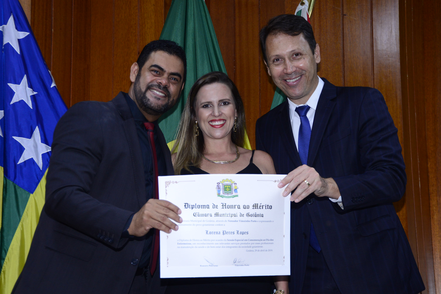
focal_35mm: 66
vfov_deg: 20.6
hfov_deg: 30.5
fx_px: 809
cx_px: 220
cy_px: 147
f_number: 5.6
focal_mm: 66
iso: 1600
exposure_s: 1/80
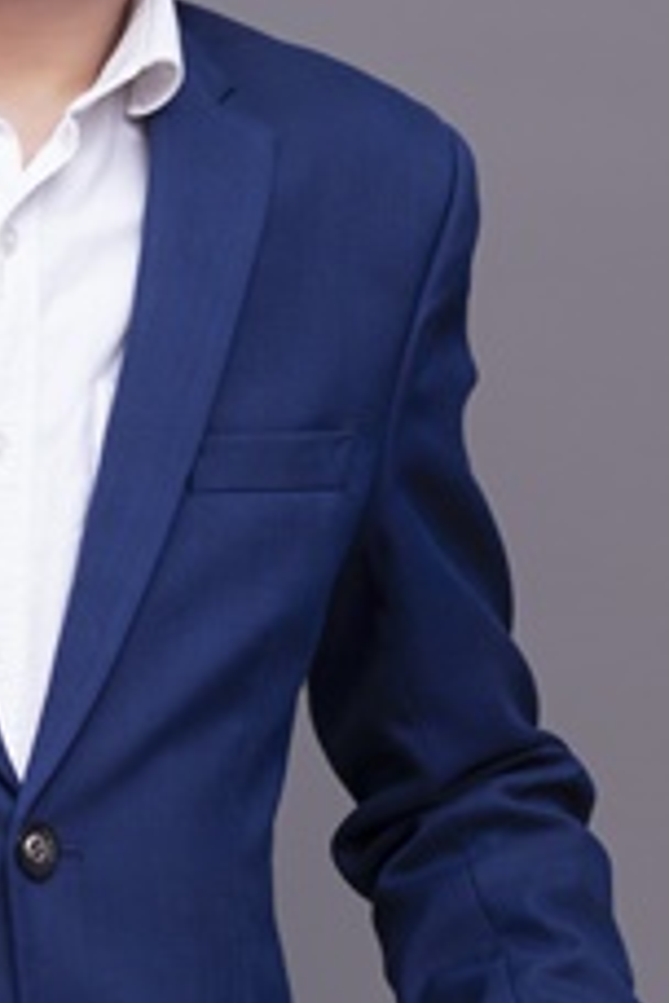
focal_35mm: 230
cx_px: 308
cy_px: 574
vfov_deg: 8.9
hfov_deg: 6.0
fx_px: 6411
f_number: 5.6
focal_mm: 62
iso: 250
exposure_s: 1/160
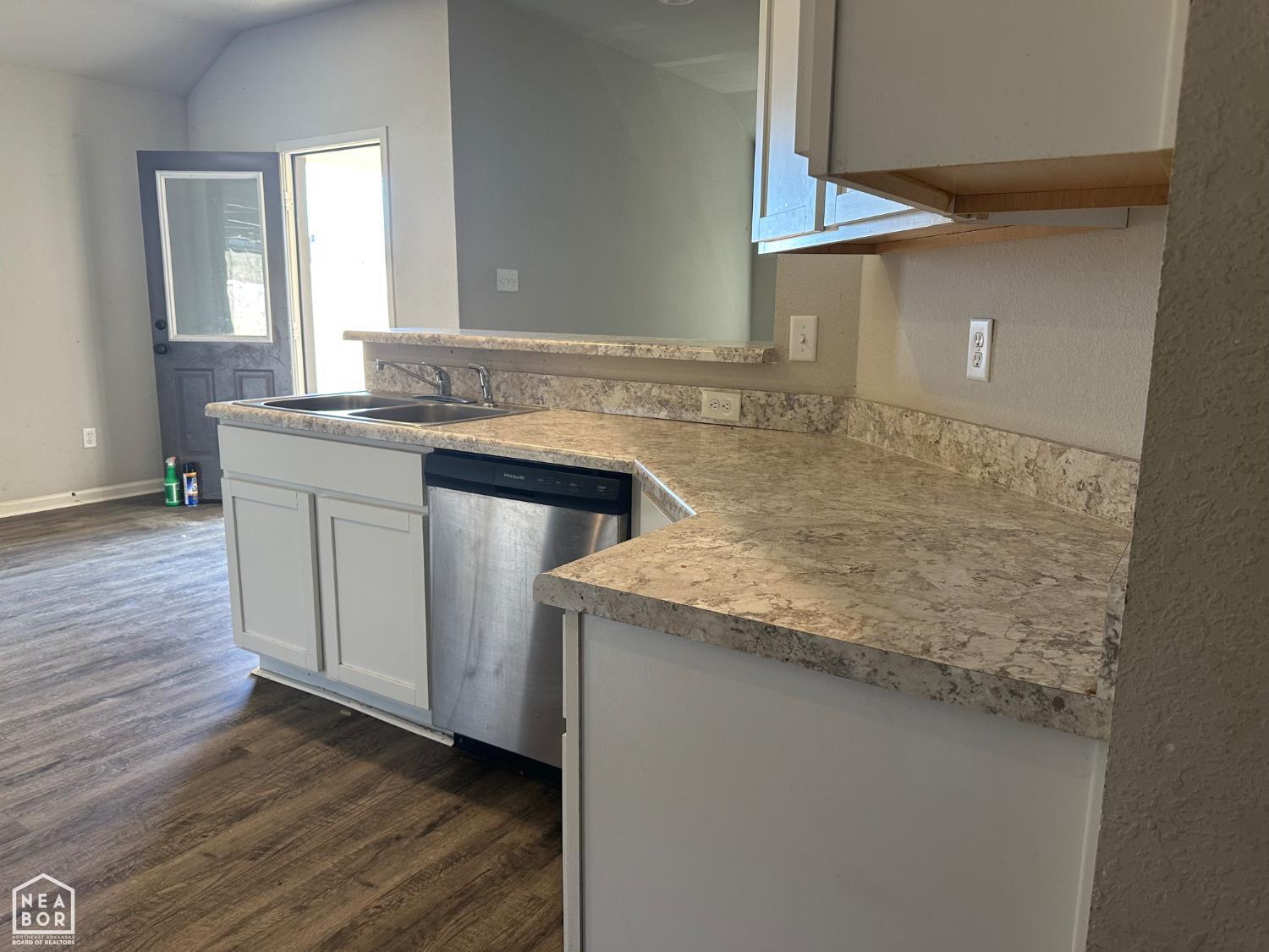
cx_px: 634
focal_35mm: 24
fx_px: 880
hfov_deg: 71.6
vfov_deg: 56.8
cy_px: 476
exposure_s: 1/60
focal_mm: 6.86
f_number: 1.78
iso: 160
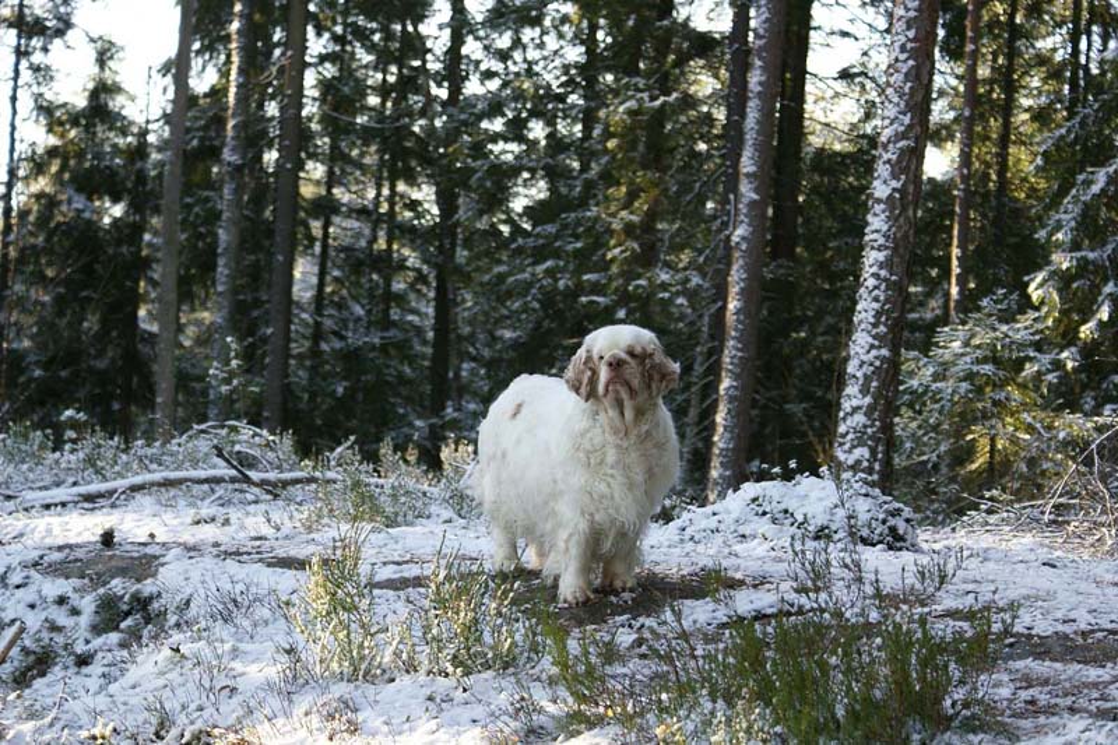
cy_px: 372
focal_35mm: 105
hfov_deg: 19.5
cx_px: 559
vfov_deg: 13.0
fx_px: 3260
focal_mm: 70
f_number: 5.6
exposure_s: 1/125
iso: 200
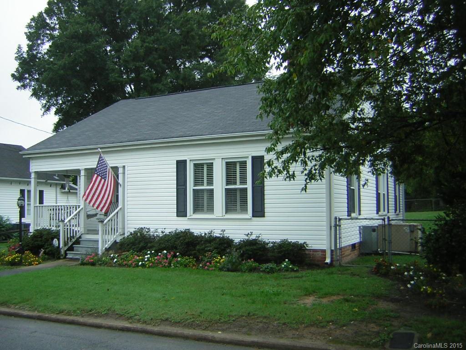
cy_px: 175
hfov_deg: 51.4
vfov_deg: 39.7
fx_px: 485
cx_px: 233
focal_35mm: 36
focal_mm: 4.7
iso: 50
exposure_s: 1/120
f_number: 2.6
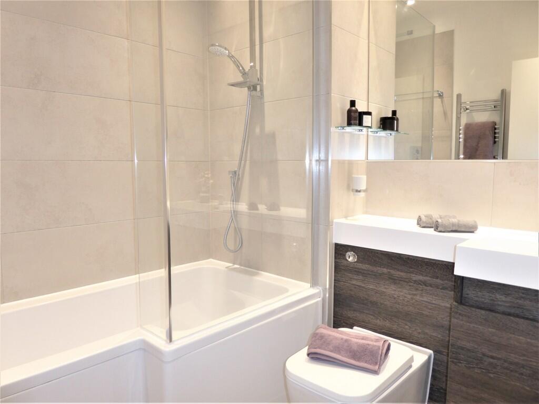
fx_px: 374
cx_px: 270
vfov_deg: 56.8
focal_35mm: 24
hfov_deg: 71.6
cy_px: 202
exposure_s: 1/15
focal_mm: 4.3
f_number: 3.3
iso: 100
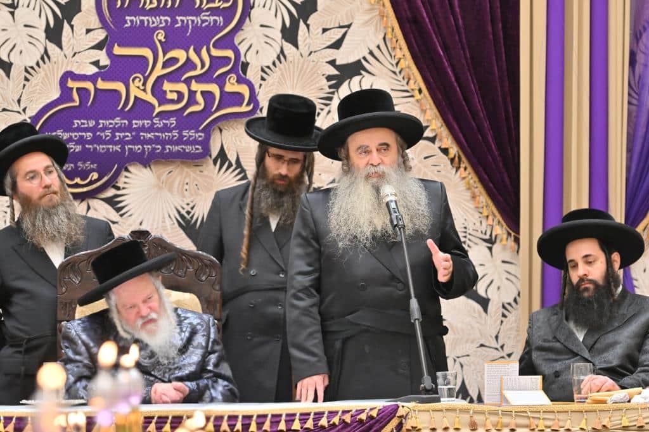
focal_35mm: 217
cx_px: 324
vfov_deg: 6.3
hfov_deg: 9.5
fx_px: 3911
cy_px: 216
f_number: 2.8
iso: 500
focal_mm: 145
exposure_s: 1/200
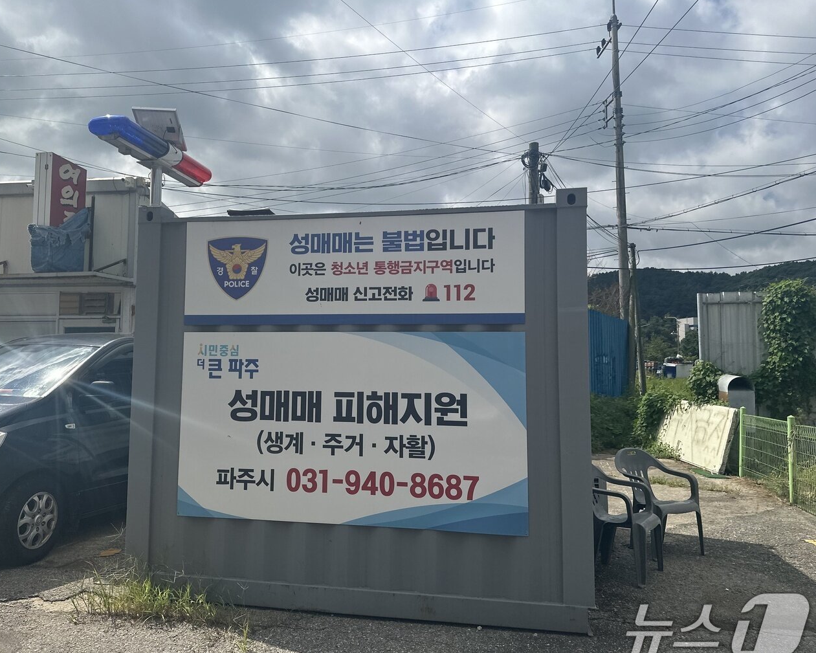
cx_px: 371
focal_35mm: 26
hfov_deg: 65.9
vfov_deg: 54.9
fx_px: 628
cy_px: 335
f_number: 1.78
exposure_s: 1/8929
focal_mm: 6.86
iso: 80
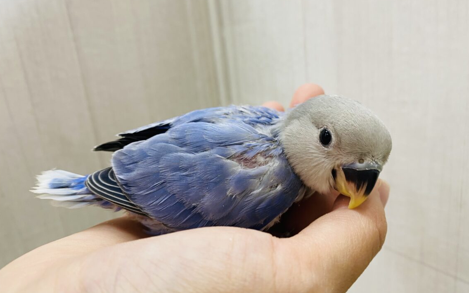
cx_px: 235
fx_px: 358
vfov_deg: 44.5
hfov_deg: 66.5
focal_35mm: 28
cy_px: 134
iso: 64
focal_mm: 4.25
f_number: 1.8
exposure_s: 1/50
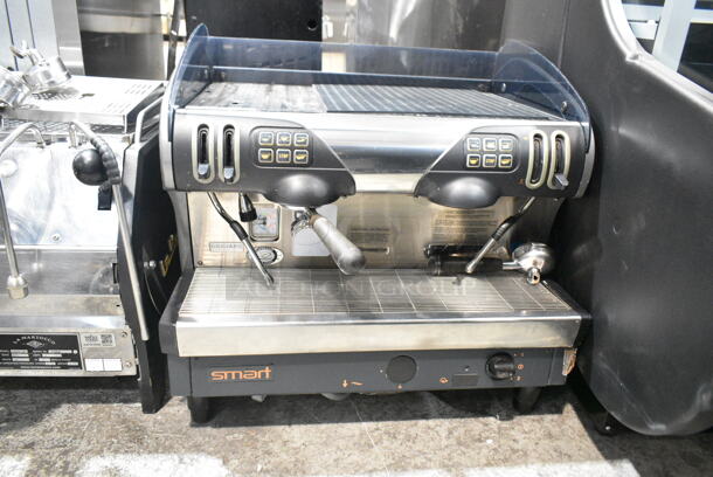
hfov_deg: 67.3
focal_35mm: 27
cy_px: 238
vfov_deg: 48.0
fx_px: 535
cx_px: 356
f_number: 5
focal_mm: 18
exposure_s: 1/100
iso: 6400
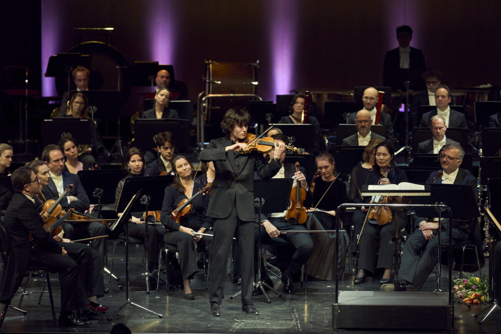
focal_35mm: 200
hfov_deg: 10.3
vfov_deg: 6.9
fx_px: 2783
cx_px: 250
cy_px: 167
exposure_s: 1/250
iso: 2500
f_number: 3.2
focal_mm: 200
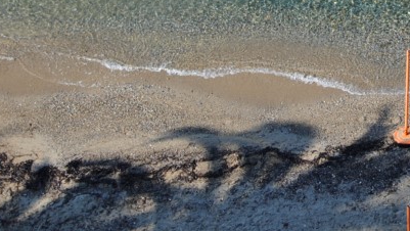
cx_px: 441
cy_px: 36
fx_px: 1175
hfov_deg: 19.1
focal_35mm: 108
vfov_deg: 11.2
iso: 100
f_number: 6.3
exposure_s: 1/160
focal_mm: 24
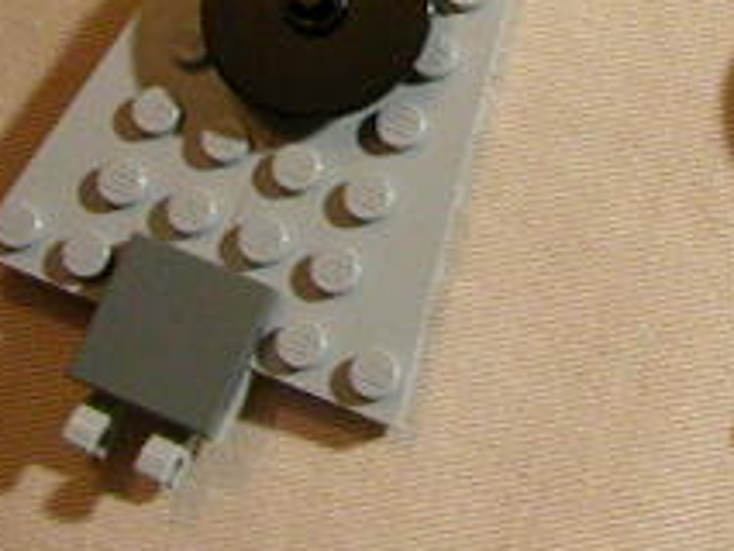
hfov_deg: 16.7
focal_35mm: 111
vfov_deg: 13.0
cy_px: -117
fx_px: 2355
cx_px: 968
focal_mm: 5.6
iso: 400
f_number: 2.7
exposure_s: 1/17.6
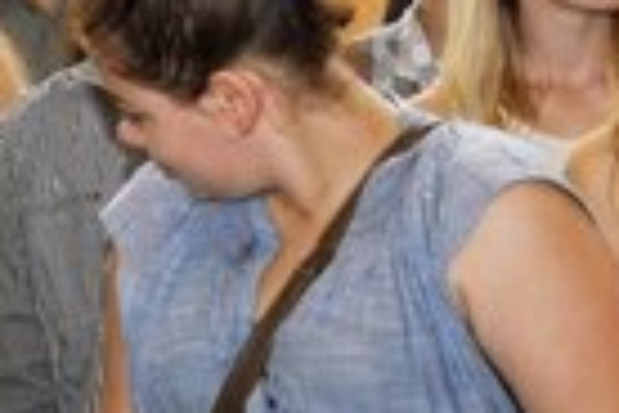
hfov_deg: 9.3
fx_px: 3531
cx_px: 1310
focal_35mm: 205
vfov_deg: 6.6
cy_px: 593
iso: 800
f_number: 13
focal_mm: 29
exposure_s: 1/60
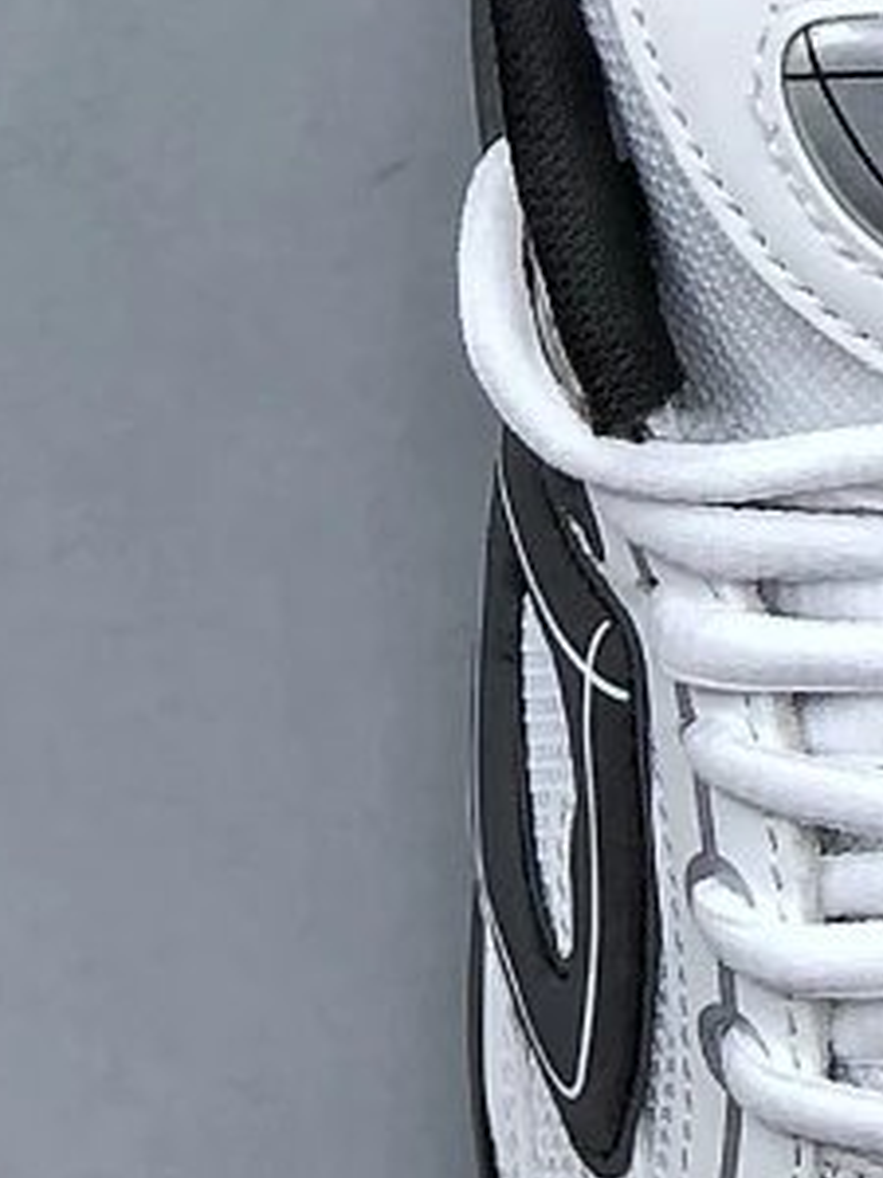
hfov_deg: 5.3
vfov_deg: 7.2
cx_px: 1939
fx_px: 9319
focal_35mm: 274
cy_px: 471
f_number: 2.8
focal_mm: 6.6
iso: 20
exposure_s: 1/50
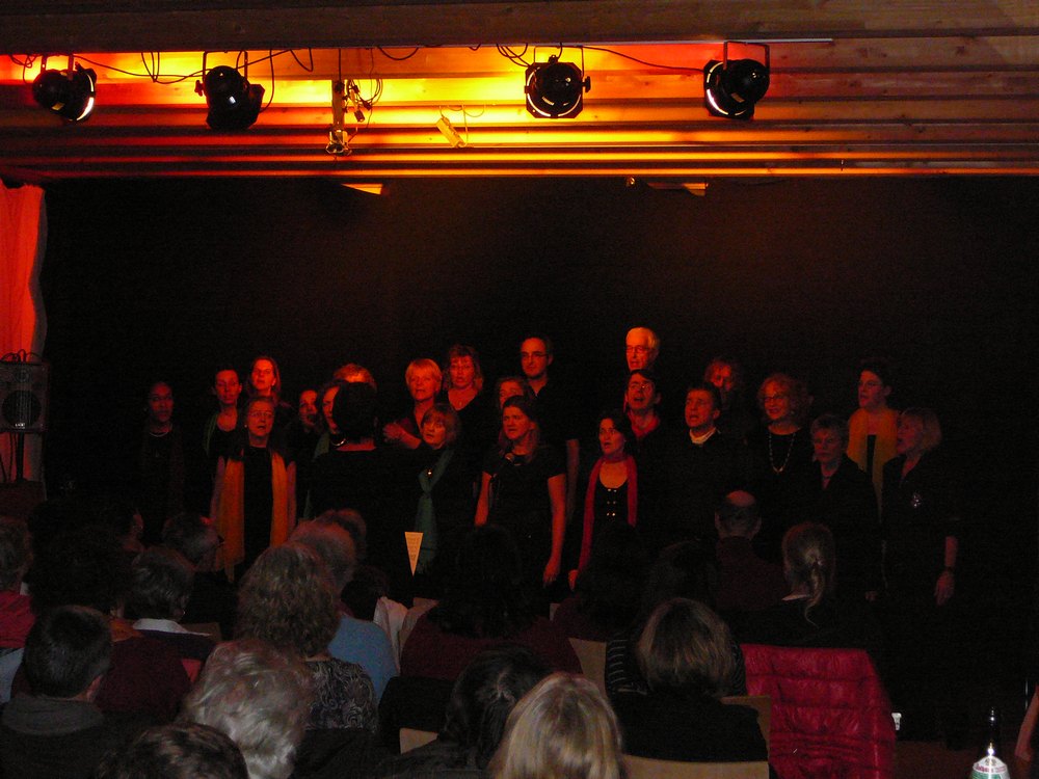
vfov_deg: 24.0
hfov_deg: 31.7
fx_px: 1831
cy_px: 390
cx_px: 520
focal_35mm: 61
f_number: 3.6
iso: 400
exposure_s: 1/30
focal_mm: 9.1
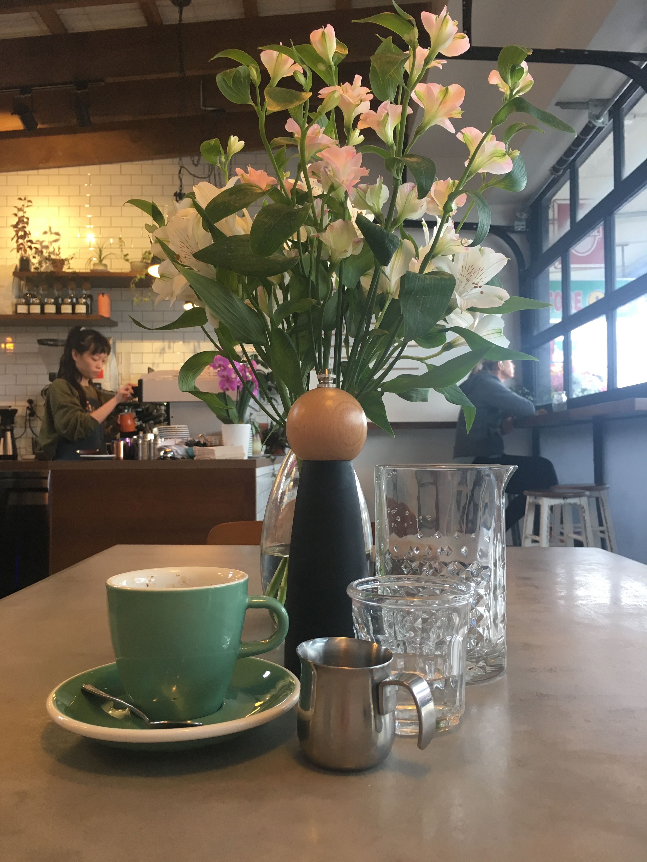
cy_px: 431
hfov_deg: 48.2
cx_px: 324
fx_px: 723
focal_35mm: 29
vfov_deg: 61.7
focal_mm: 4.15
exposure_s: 1/33
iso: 80
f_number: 2.2
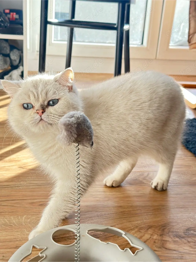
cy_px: 131
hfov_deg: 30.3
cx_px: 98
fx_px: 362
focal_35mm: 48
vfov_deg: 39.7
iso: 80
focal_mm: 6.86
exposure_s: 1/228
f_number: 1.78
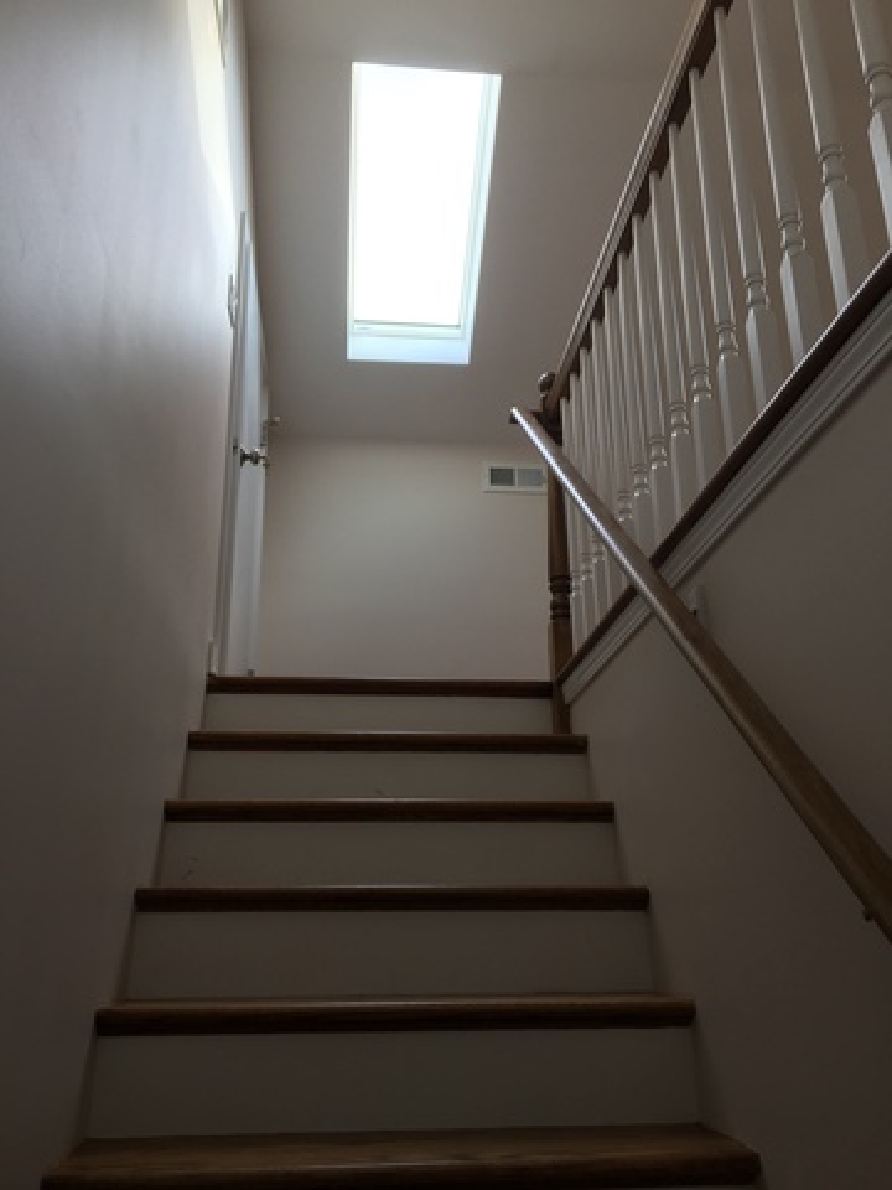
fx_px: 996
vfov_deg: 61.7
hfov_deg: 48.2
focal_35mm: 29
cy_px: 595
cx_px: 446
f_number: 2.2
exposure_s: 1/60
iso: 32
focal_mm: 4.15
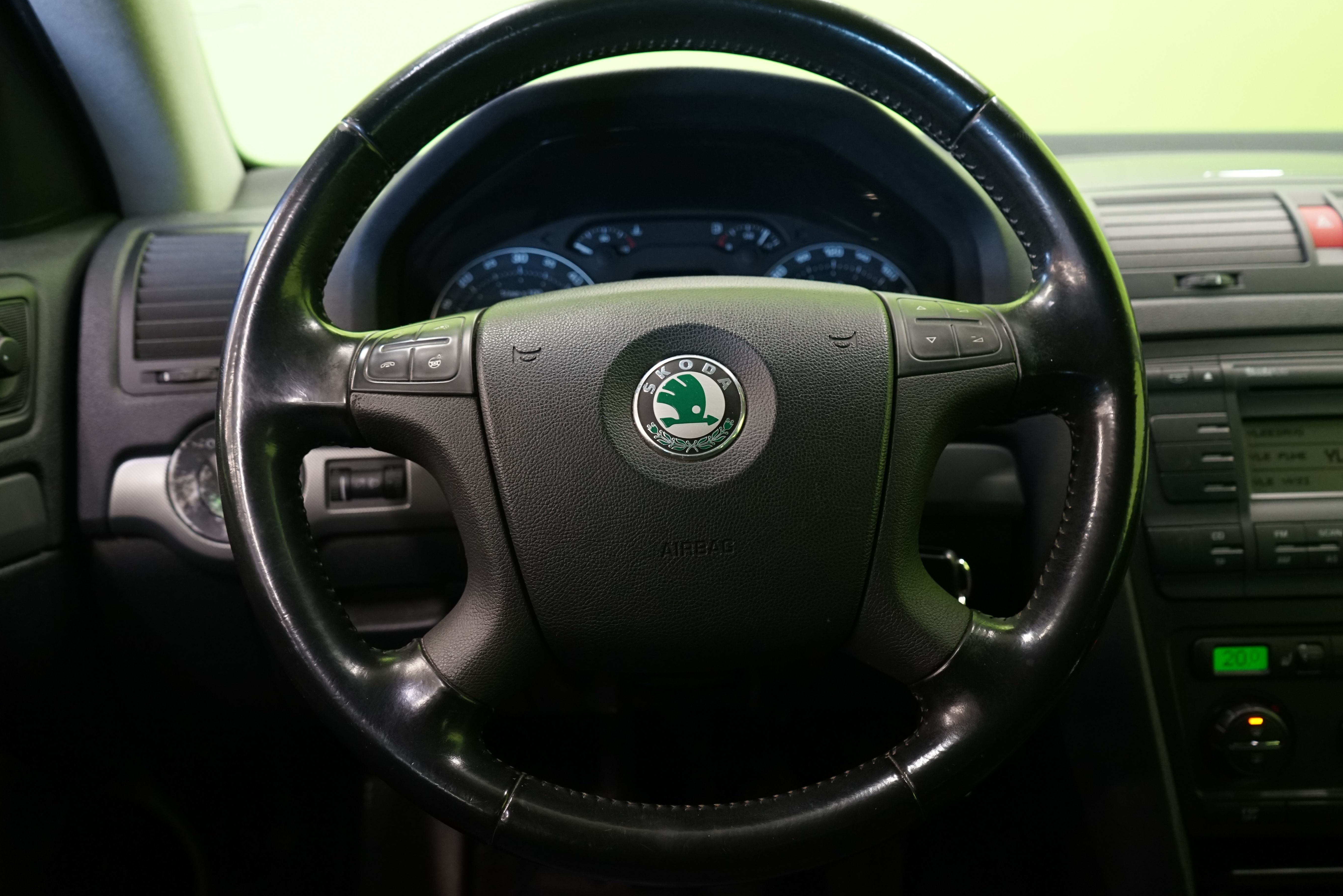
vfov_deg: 41.1
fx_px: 1194
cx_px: 700
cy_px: 414
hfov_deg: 58.7
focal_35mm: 32
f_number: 5
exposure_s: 1/20
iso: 1600
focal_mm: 29
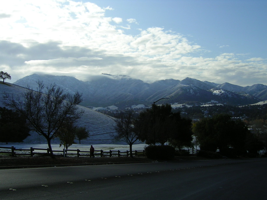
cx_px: 134
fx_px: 278
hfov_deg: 51.4
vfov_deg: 39.6
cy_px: 100
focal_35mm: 36
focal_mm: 5.6
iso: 50
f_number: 4.8
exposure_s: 1/772
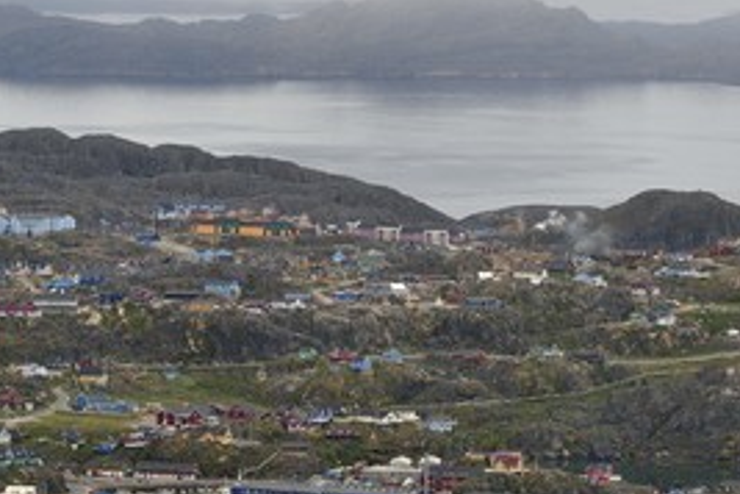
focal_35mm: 252
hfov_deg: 8.2
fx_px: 5180
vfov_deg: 5.5
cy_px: 244
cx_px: 349
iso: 400
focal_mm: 160
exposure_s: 1/500
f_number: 9
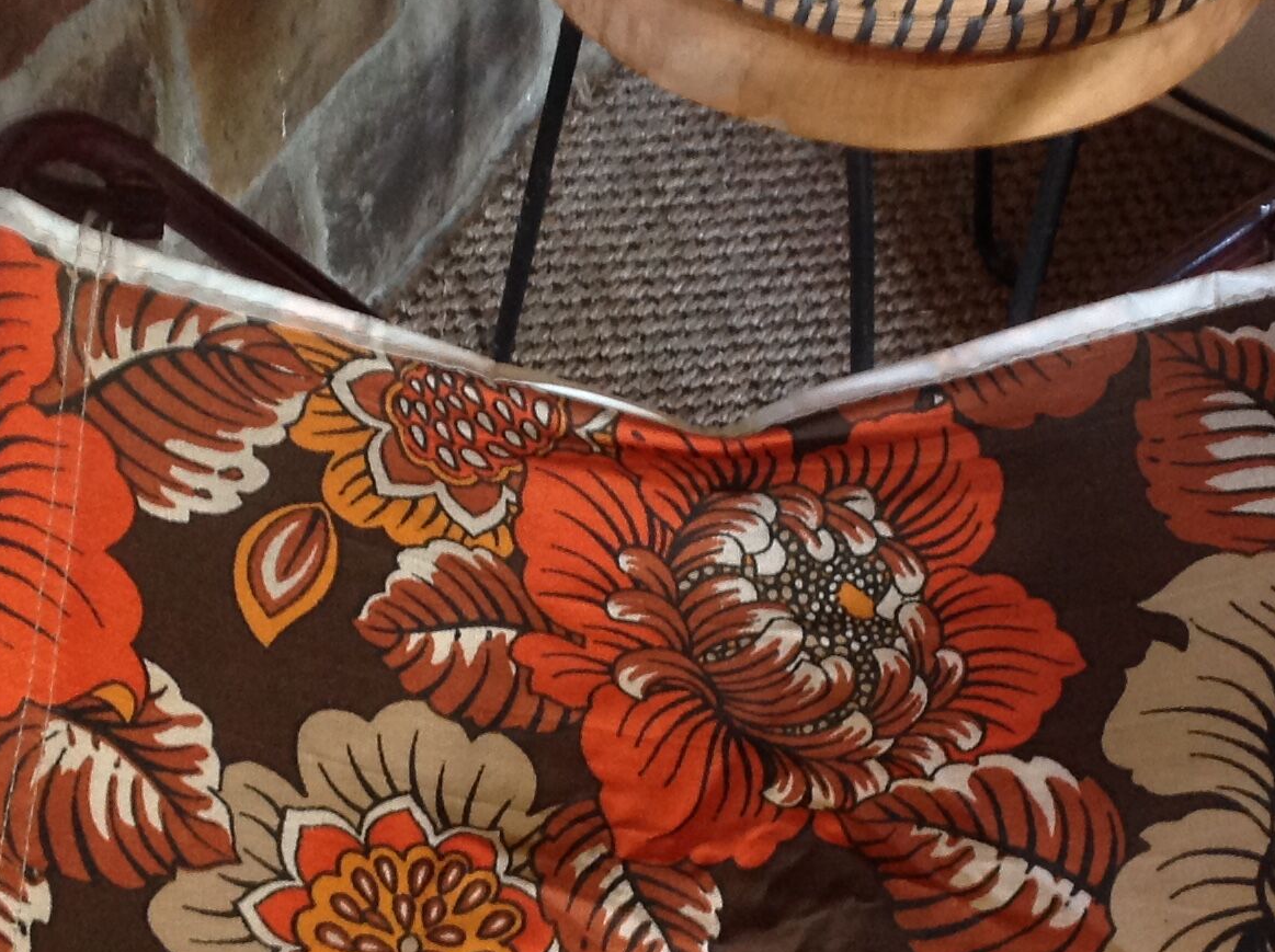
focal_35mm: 78
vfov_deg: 18.9
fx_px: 2869
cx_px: 663
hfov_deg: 25.1
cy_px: 475
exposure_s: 1/15
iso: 125
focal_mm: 4.28
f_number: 2.4
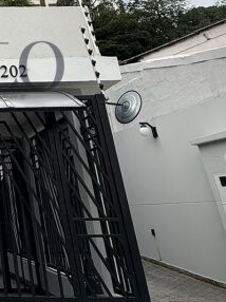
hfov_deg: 24.0
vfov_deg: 37.8
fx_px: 410
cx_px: -117
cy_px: 30
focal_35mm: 47
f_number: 2.2
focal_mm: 2.22
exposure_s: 1/2611
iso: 64
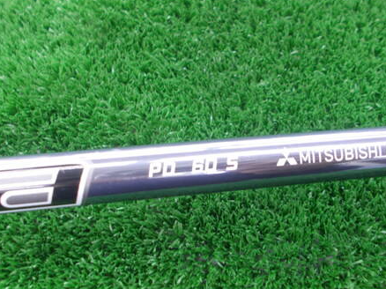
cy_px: 170
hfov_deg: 48.9
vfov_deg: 37.6
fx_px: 424
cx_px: 220
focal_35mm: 38
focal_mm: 4.6
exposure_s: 1/13
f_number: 3.2
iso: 200
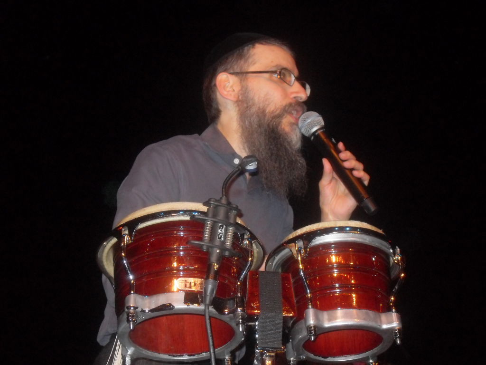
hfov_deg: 26.3
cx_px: 243
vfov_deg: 19.9
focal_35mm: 74
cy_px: 182
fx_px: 1039
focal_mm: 11.8
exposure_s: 1/60
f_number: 4
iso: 320
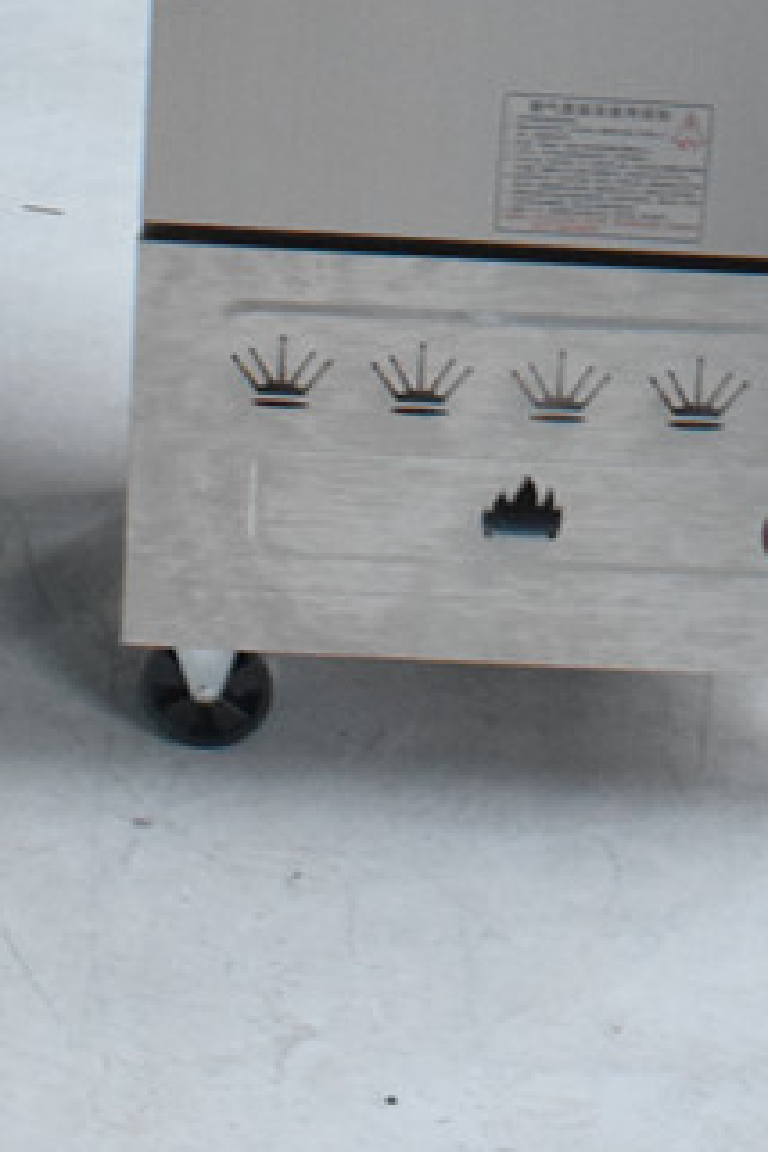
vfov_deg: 17.9
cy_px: -432
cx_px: 743
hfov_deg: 12.9
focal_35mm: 105
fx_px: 3360
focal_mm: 20
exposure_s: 1/15
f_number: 8
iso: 3200
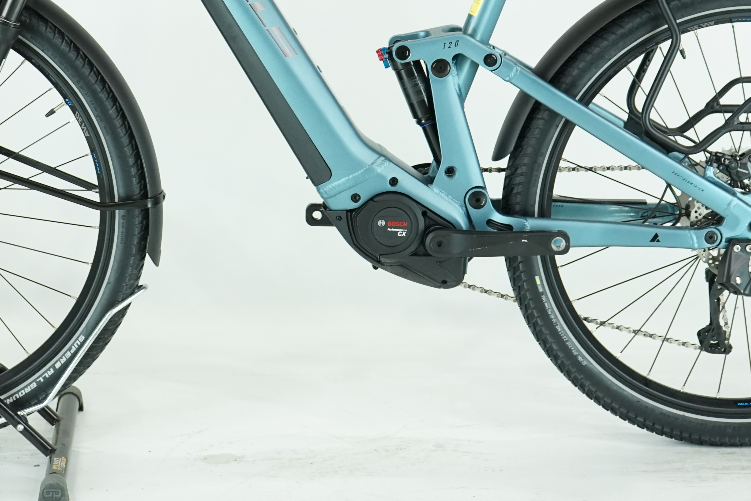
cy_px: 38
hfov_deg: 19.8
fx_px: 2149
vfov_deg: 13.2
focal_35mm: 103
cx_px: 317
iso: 1600
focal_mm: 55
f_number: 5.6
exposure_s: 1/200
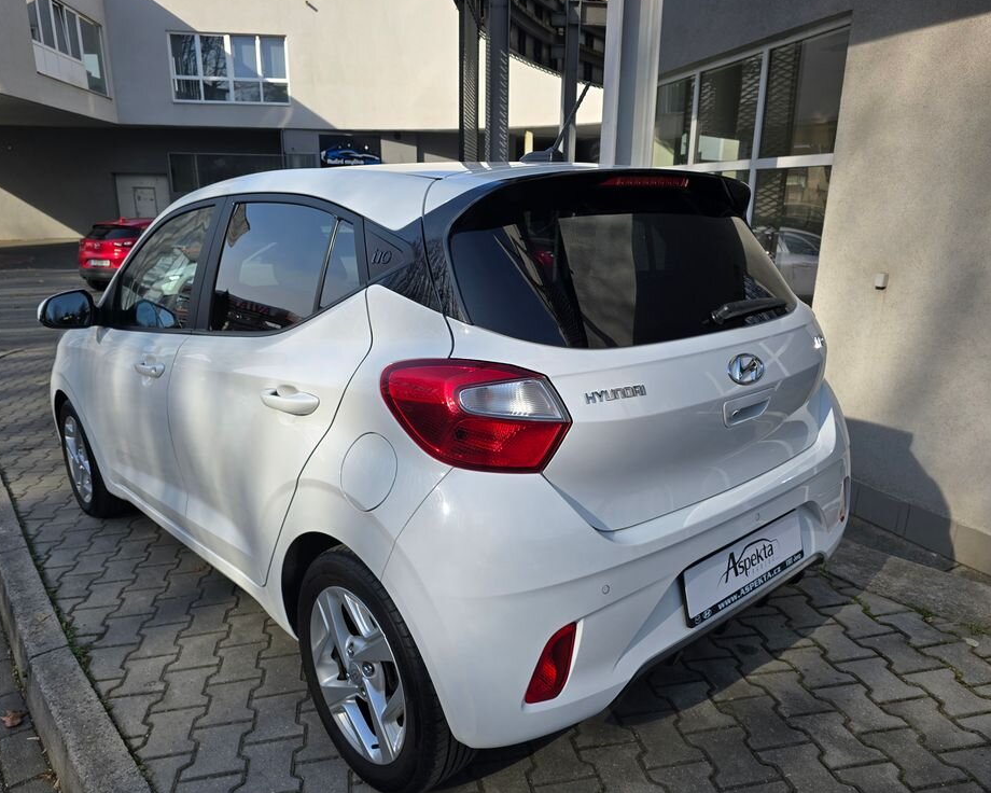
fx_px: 733
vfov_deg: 56.8
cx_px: 475
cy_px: 406
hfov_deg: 68.1
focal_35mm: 25
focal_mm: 6.3
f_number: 1.7
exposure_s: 1/515
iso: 12
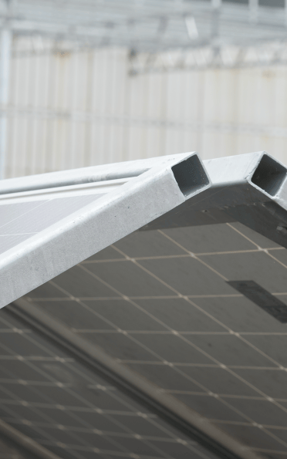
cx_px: 211
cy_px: 228
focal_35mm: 162
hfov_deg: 8.1
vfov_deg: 12.9
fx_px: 2027
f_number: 9
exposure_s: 1/400
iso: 400
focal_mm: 105
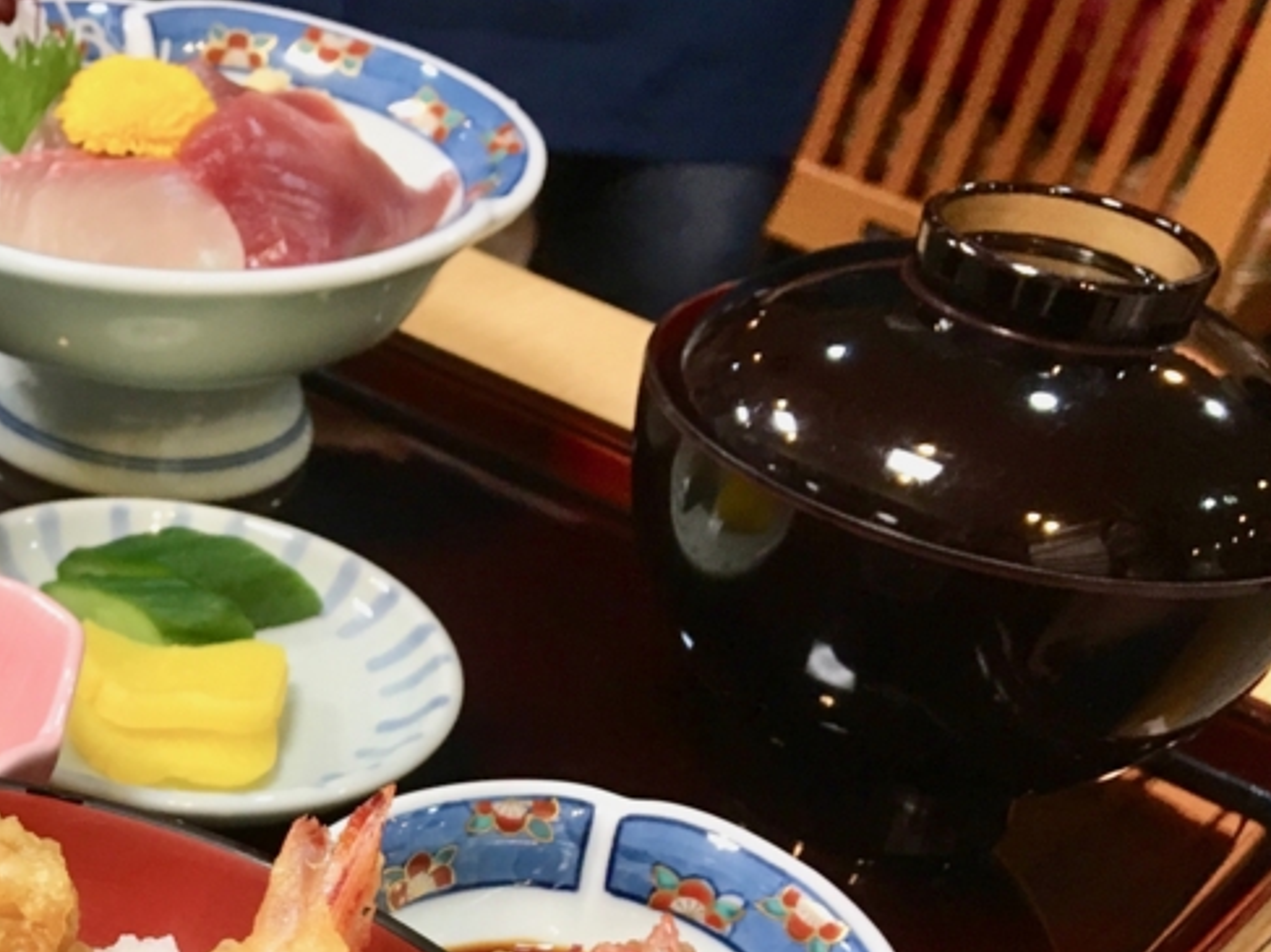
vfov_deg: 23.1
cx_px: -63
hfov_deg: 29.2
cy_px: 942
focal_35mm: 61
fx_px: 2239
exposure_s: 1/30
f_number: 2.2
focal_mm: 4.15
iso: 100
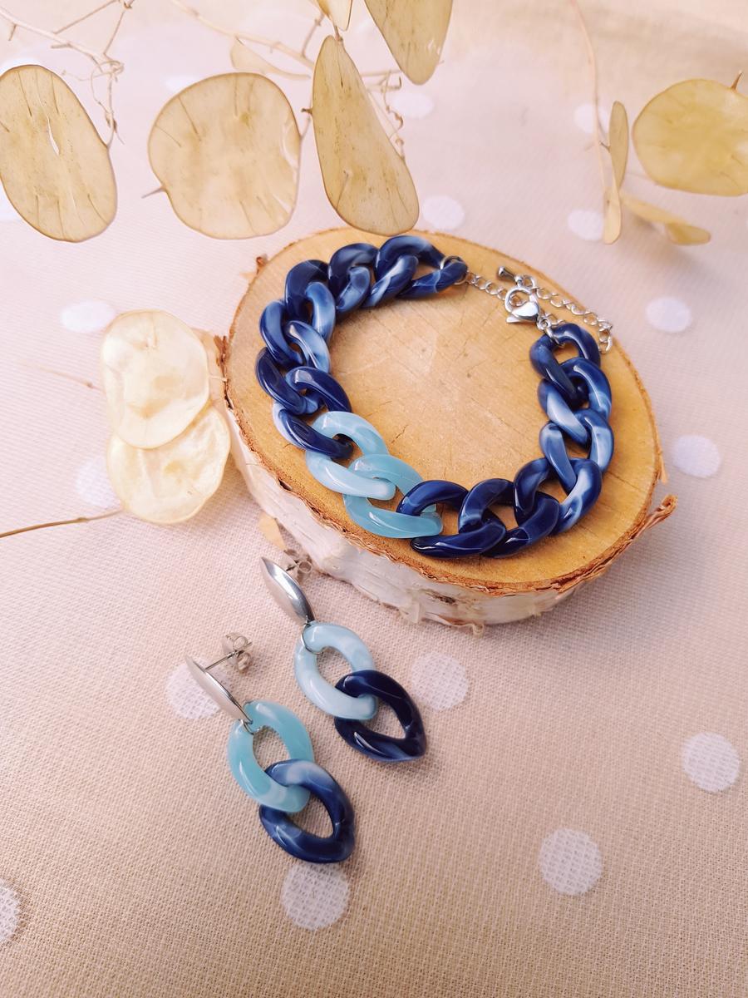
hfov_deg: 53.1
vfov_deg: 67.3
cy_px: 499
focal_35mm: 26
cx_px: 374
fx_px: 749
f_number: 1.7
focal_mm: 4.2
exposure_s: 1/60
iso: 50
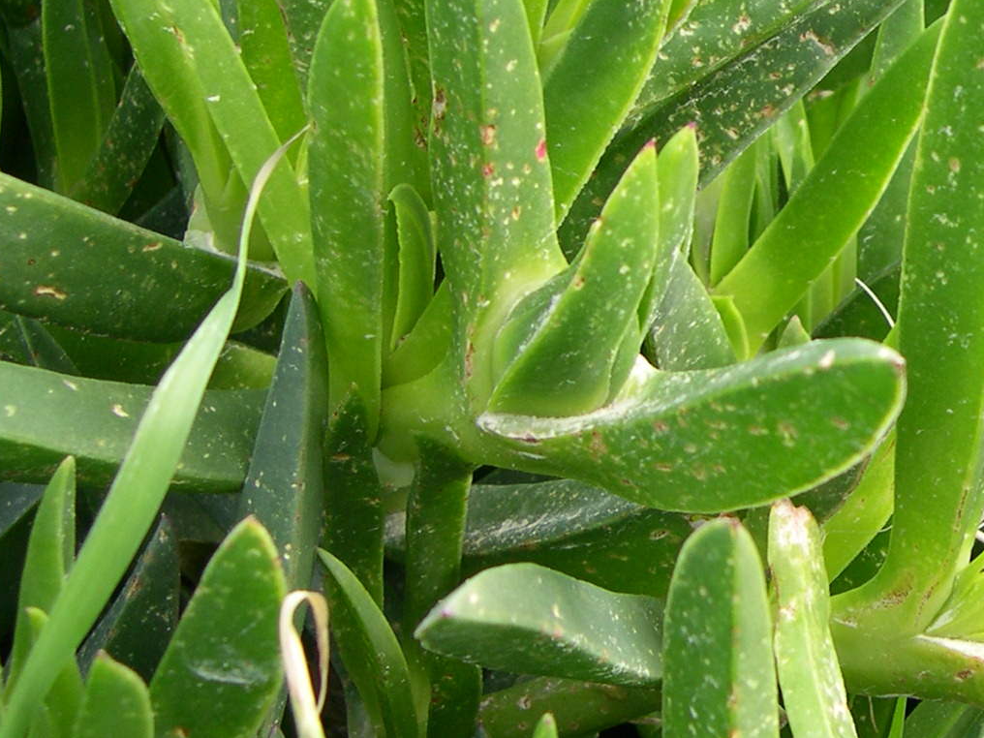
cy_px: 280
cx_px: 1061
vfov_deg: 17.3
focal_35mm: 85
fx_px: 2416
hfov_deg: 21.9
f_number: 2.8
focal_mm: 8
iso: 100
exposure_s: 1/150
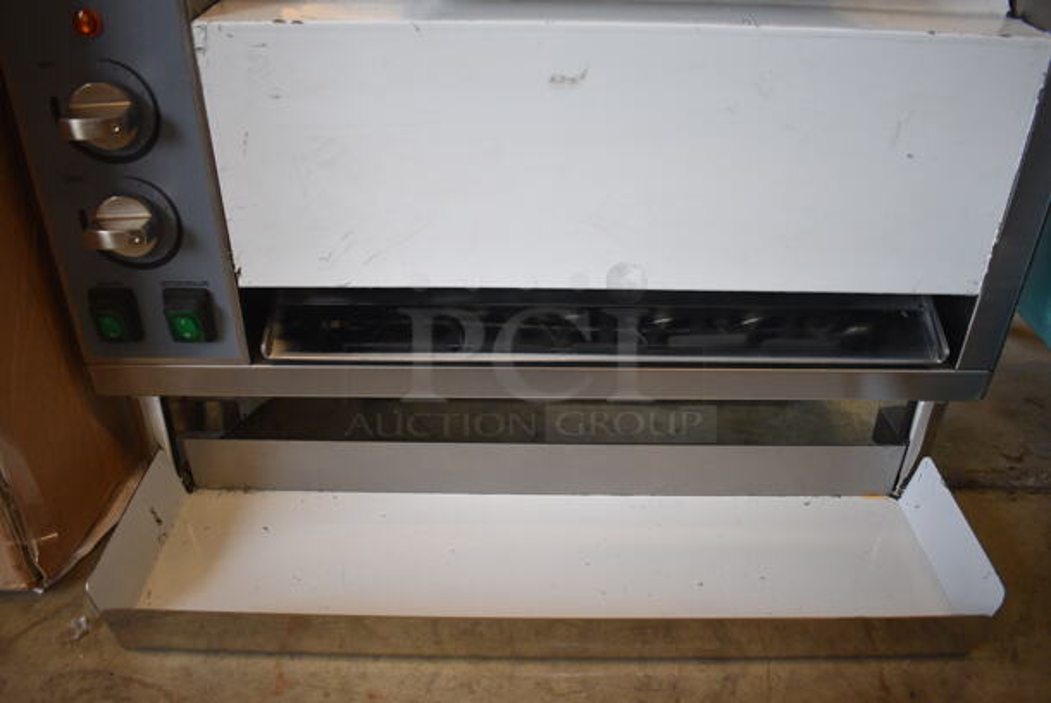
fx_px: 877
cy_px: 352
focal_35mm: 30
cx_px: 526
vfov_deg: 43.7
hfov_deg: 61.9
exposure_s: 1/200
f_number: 3.5
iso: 800
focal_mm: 20
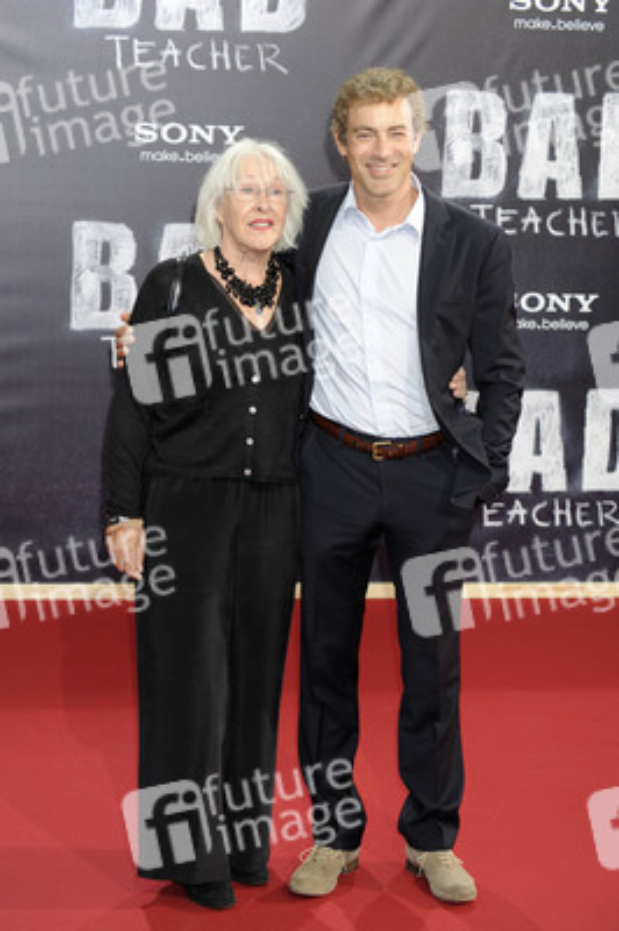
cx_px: 310
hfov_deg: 18.2
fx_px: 1938
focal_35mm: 75
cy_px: 466
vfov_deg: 27.0
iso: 400
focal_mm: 75
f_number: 5.6
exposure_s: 1/160
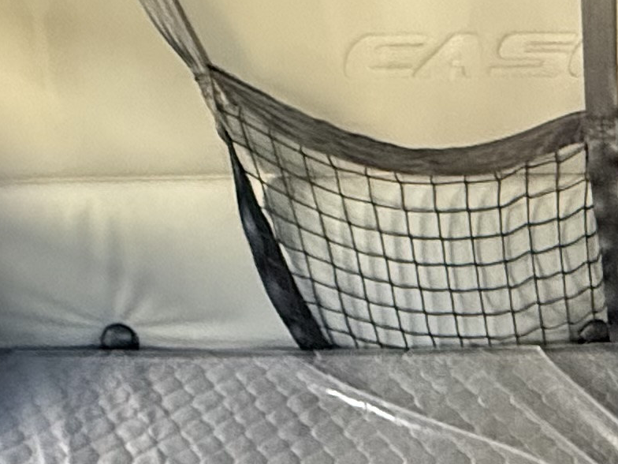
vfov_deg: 20.2
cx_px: 553
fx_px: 1285
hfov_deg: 26.2
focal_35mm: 72
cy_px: 376
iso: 800
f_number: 2.2
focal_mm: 2.22
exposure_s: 1/60
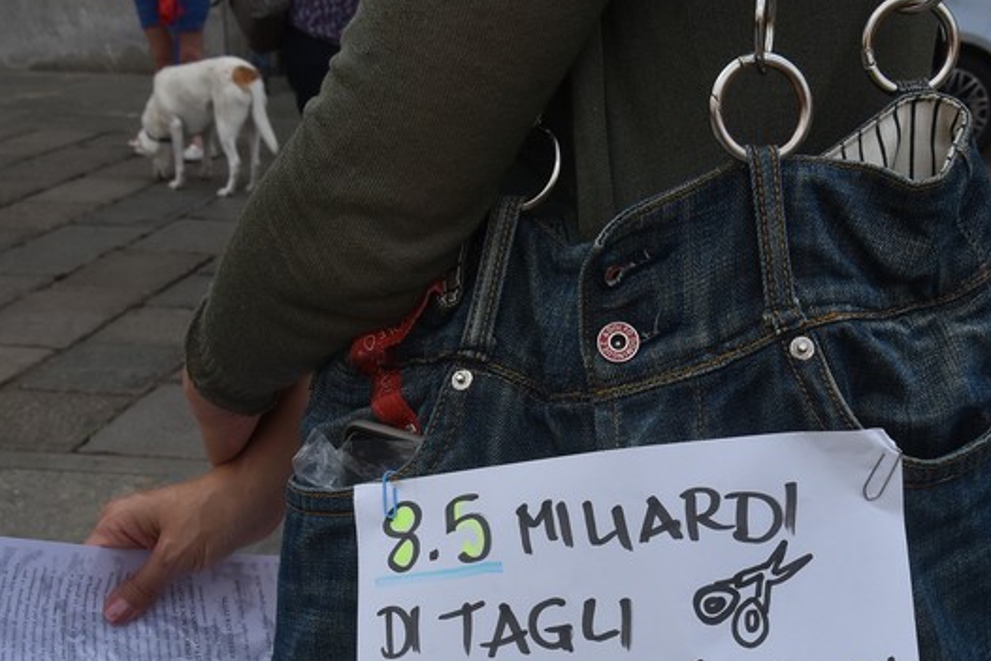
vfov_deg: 21.3
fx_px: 1707
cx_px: 628
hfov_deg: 32.2
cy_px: 623
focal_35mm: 62
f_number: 13
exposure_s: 1/320
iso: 500
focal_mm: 29
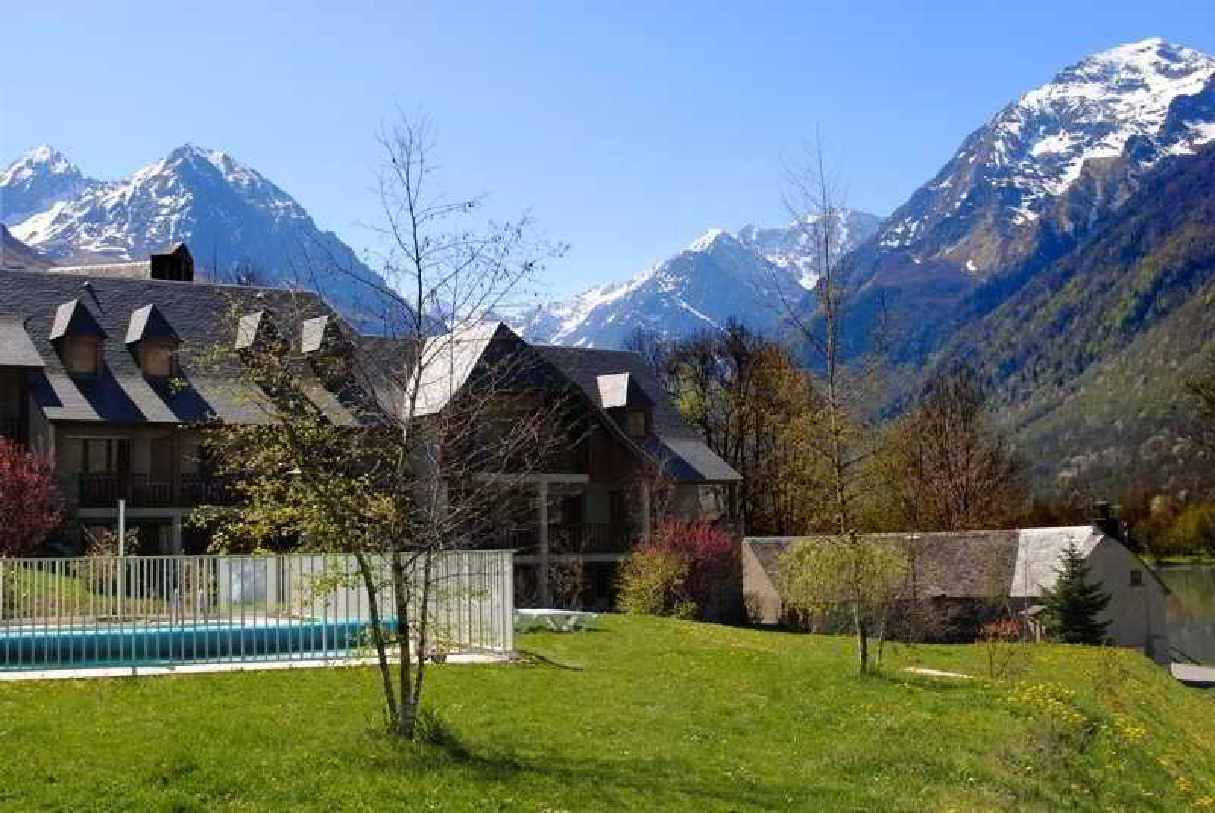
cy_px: 406
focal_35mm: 48
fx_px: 1621
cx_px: 608
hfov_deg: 41.1
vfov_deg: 28.1
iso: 100
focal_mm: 32
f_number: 8
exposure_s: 1/250
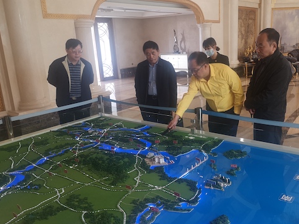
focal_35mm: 34
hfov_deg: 53.4
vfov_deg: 41.8
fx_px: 294
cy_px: 115
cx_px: 185
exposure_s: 1/33.3
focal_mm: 3.95
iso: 125
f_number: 1.8
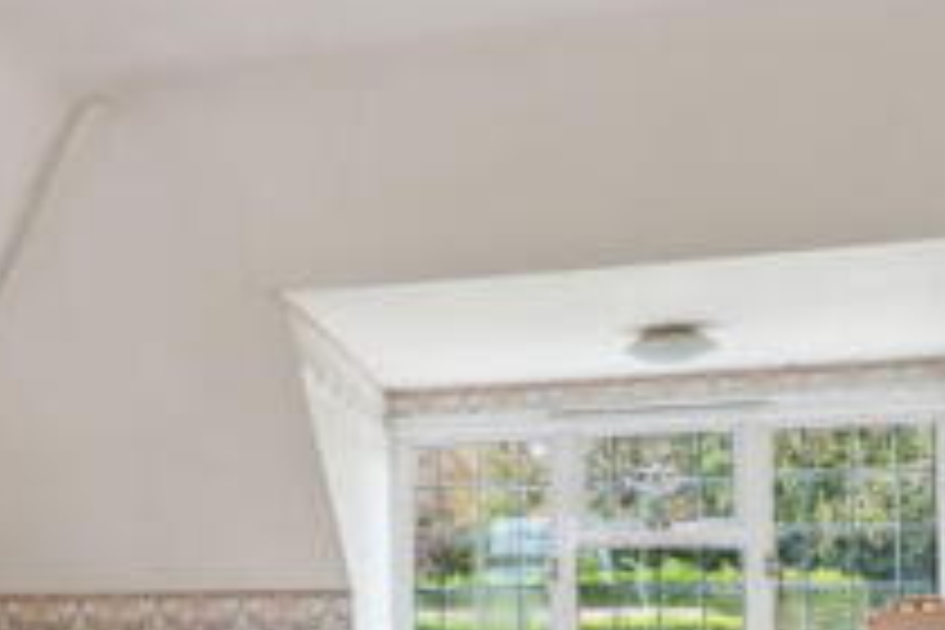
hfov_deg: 36.6
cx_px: 56
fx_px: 1312
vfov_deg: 25.8
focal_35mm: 50
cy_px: 605
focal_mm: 16
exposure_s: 1/15
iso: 320
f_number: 5.6
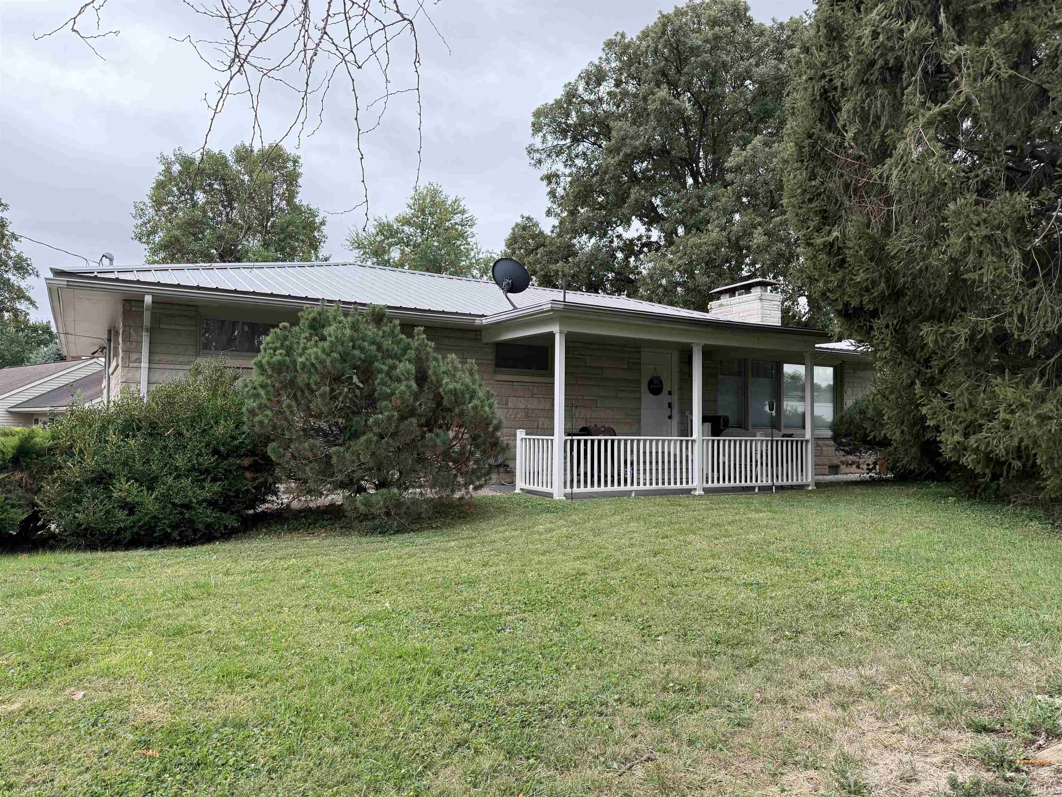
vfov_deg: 56.8
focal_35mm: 24
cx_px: 531
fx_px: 736
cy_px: 398
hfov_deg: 71.6
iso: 100
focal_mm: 6.76
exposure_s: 1/1032
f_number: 1.78
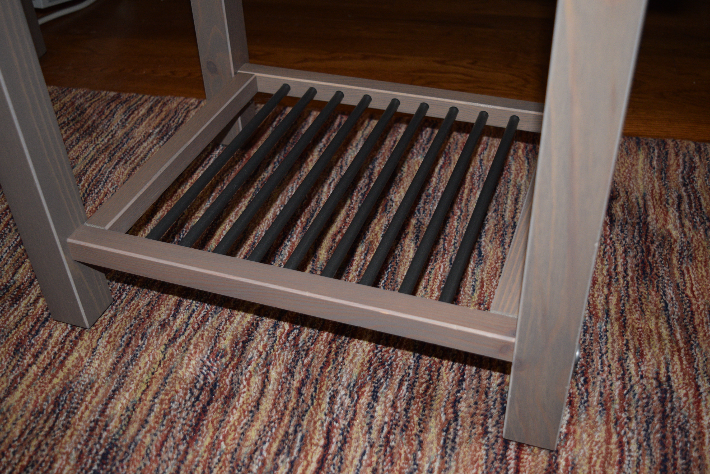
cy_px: 237
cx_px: 355
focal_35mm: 39
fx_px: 770
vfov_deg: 34.3
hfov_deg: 49.5
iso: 1100
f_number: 4
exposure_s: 1/60
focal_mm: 26
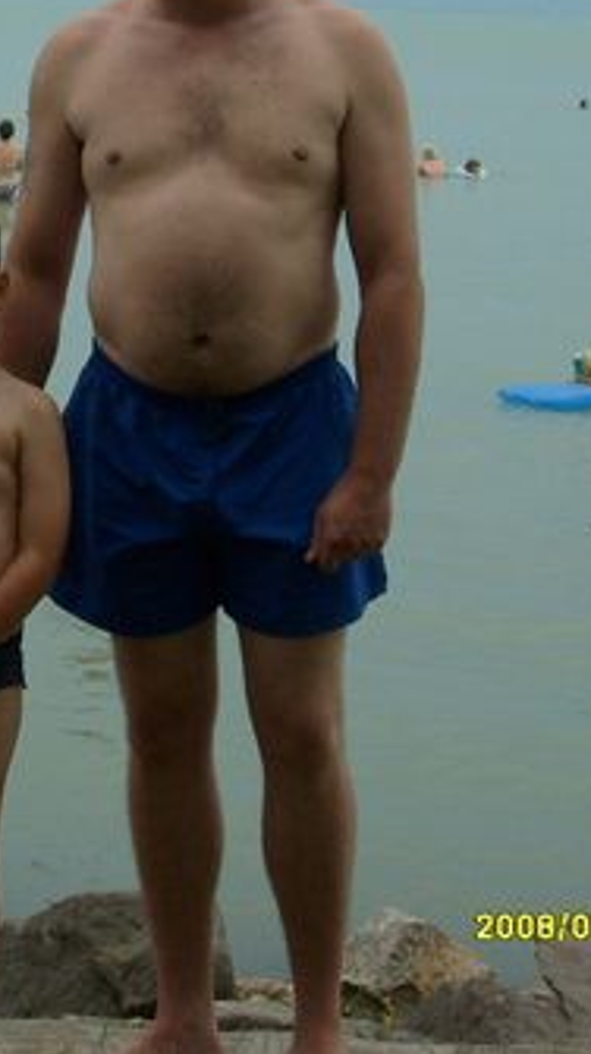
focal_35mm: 119
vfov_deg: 18.0
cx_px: 19
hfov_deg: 10.1
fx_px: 3321
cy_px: 365
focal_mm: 10.3
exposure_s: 1/350
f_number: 3.6
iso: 80
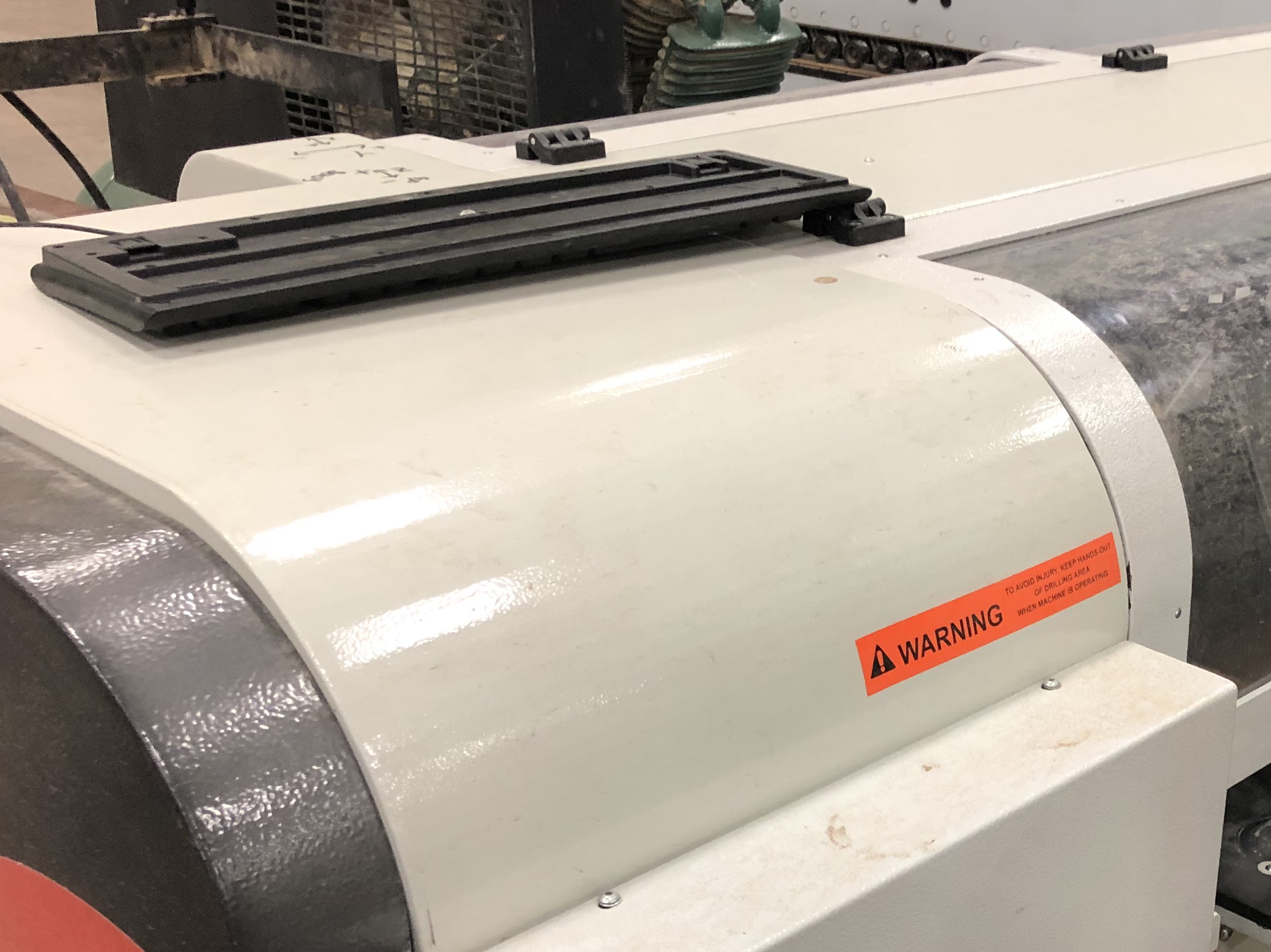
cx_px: 1010
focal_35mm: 51
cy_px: 803
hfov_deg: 36.3
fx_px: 1872
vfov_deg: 27.8
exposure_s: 1/15
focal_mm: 4
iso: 50
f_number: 1.8
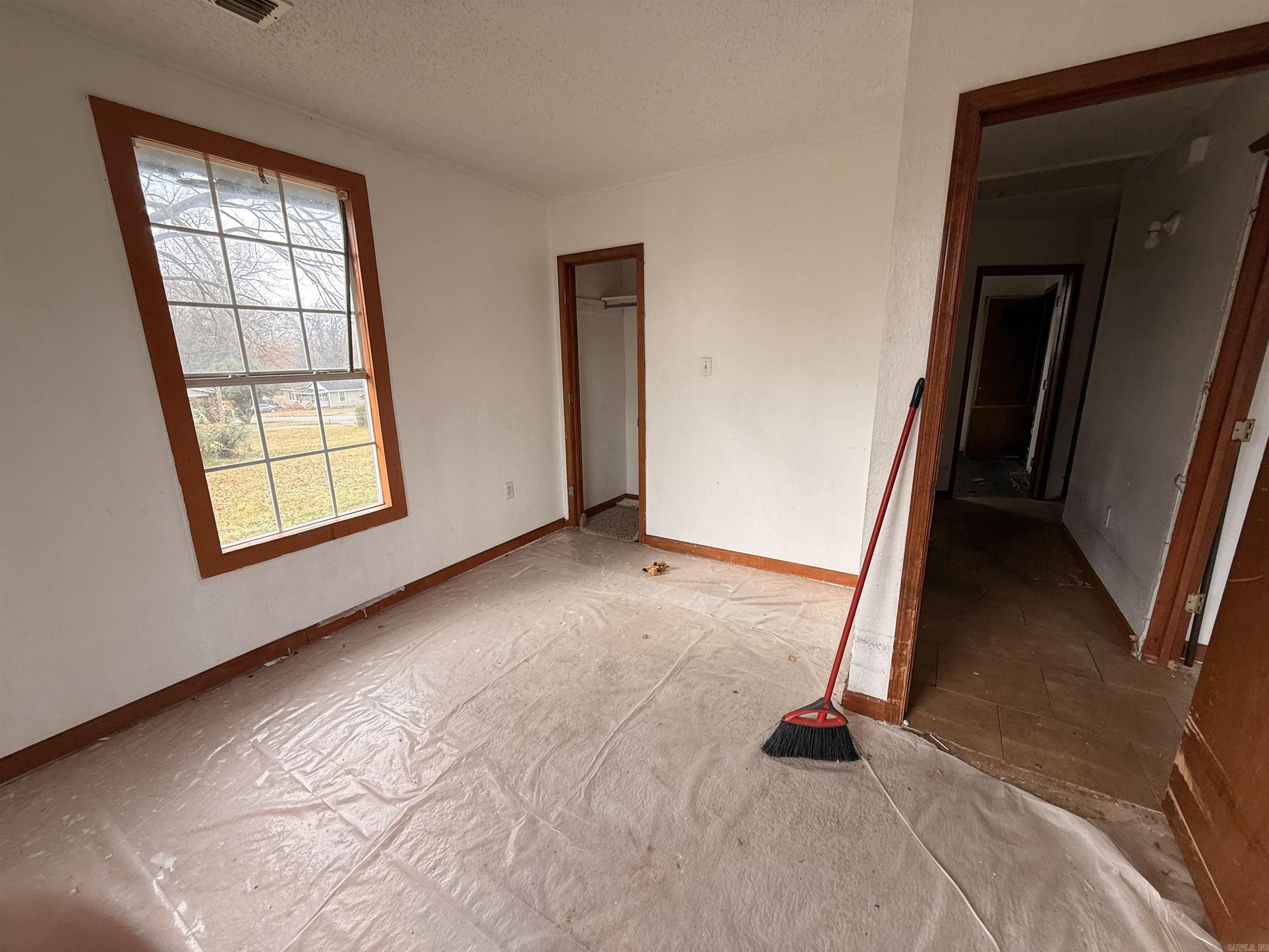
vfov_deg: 85.7
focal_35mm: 14
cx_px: 634
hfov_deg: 102.1
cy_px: 476
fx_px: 513
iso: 80
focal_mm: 2.22
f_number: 2.2
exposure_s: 1/99
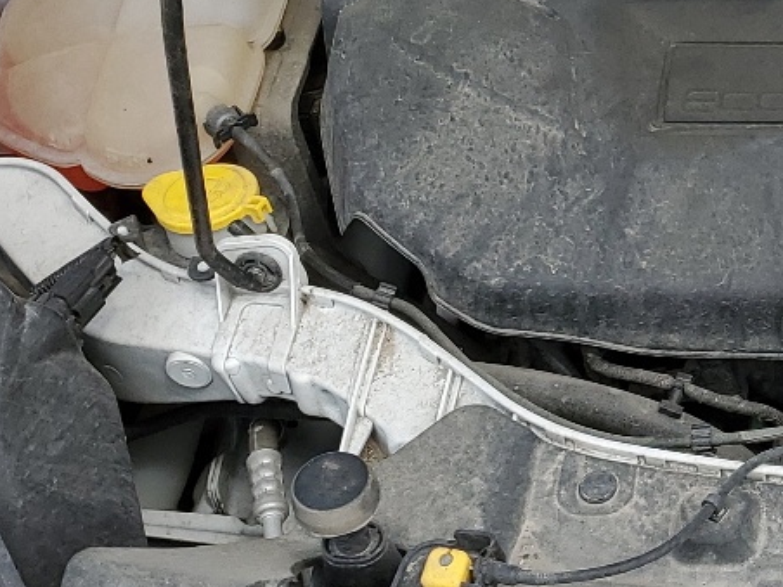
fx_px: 2081
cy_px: 168
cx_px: 1064
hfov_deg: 19.4
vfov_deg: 16.0
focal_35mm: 92
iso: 50
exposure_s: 1/1667
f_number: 1.5
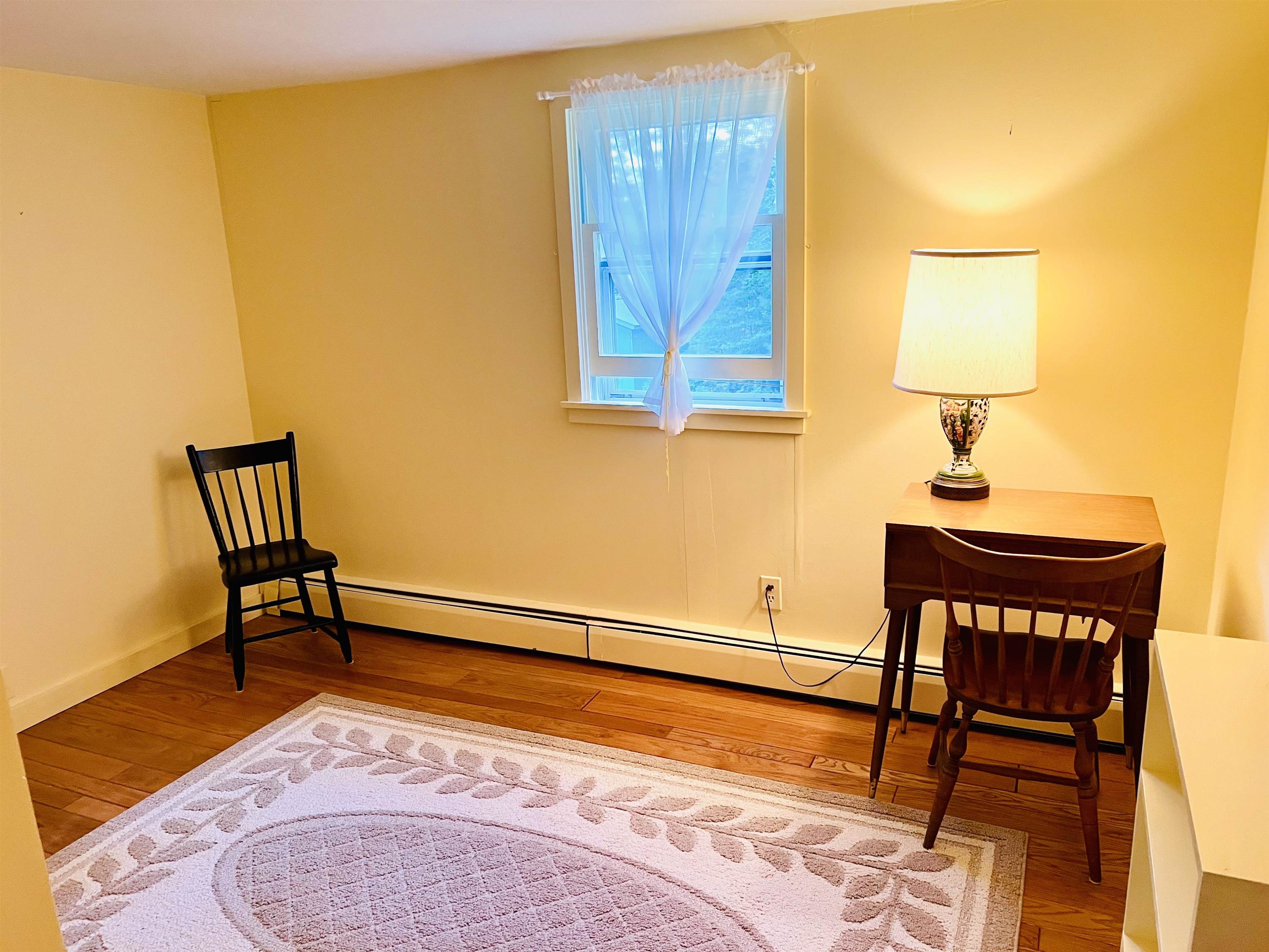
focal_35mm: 26
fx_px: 953
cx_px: 634
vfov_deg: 53.1
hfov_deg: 67.3
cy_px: 476
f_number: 1.5
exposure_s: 1/60
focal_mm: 5.7
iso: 160
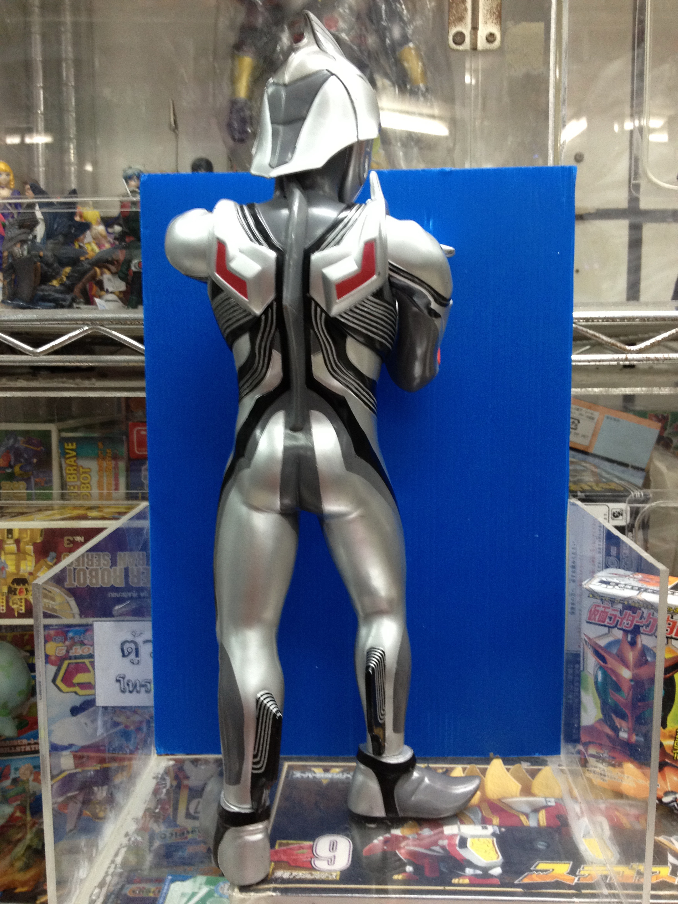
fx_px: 914
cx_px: 339
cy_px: 452
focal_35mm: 35
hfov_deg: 40.7
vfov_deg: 52.6
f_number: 2.4
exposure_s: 1/20
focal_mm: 4.28
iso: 125
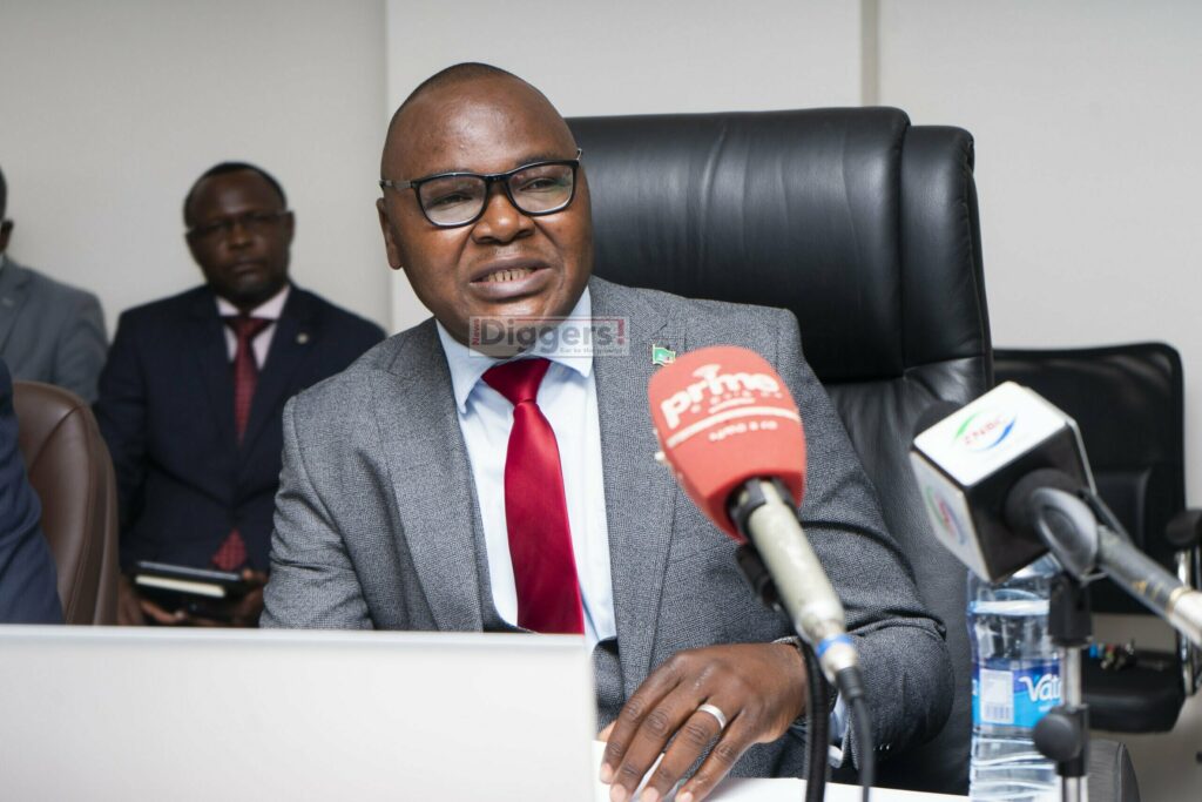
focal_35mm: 70
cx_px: 601
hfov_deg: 28.8
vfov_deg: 19.5
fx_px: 2337
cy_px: 401
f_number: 5.6
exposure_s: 1/200
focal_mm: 70
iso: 400
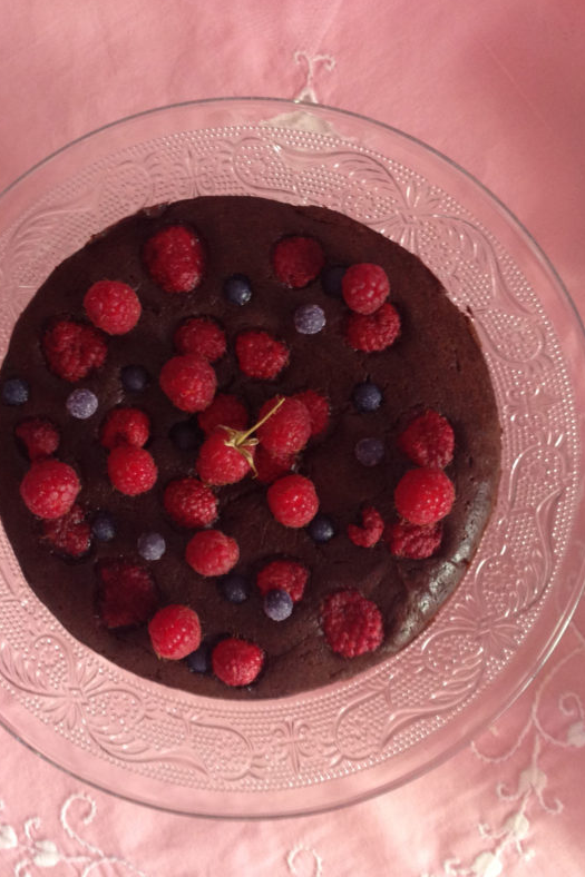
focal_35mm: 51
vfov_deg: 38.9
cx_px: 261
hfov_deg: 26.5
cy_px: 457
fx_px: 1244
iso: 80
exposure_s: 1/20
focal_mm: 4.12
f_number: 2.4
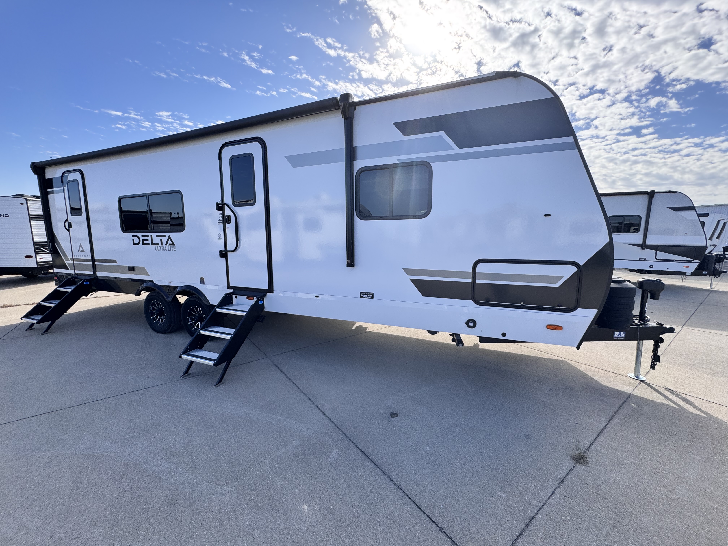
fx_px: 294
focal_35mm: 14
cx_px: 364
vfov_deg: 85.7
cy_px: 273
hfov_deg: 102.1
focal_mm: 2.22
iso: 50
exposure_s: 1/932
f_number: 2.2
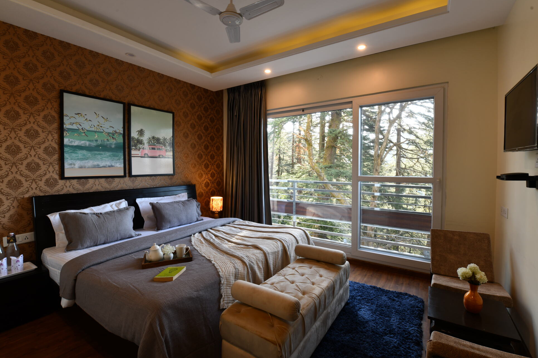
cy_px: 174
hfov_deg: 96.7
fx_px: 239
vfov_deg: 73.7
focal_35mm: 16
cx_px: 274
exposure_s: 1/3
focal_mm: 15
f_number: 11
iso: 100
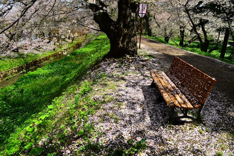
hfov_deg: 73.7
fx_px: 156
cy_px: 78
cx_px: 117
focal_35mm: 24
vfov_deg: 53.2
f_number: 11
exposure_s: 1/500
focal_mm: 24
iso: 400
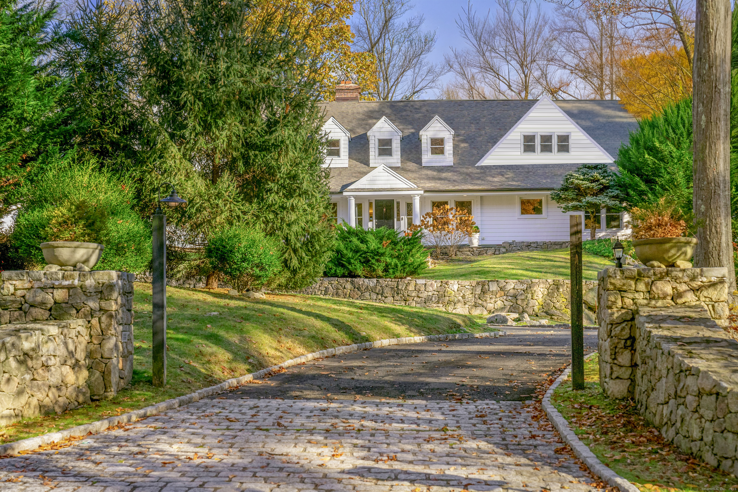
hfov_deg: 36.2
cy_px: 246
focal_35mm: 55
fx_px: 1127
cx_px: 369
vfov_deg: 24.6
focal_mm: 55
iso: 500
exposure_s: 1/800
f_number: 5.6
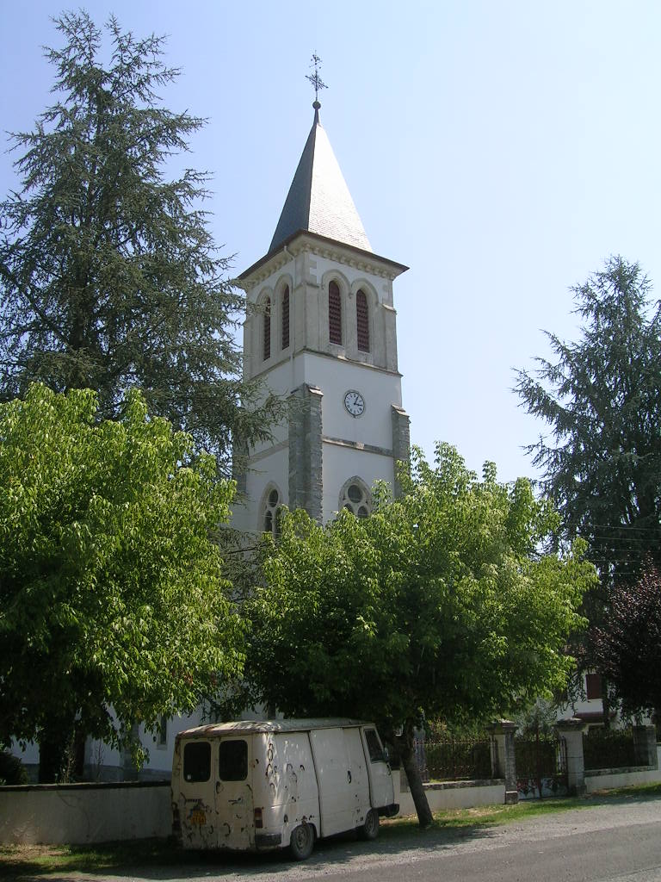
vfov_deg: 52.6
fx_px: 891
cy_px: 441
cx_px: 330
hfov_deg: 40.7
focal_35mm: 35
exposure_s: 1/391
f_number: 4.8
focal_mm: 5.4
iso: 50
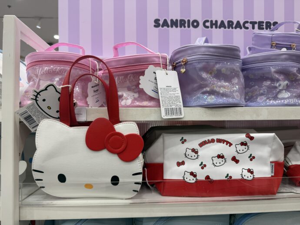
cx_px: 150
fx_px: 208
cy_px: 112
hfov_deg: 71.6
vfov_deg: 56.8
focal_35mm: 24
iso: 50
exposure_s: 1/128
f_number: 1.78
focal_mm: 6.76
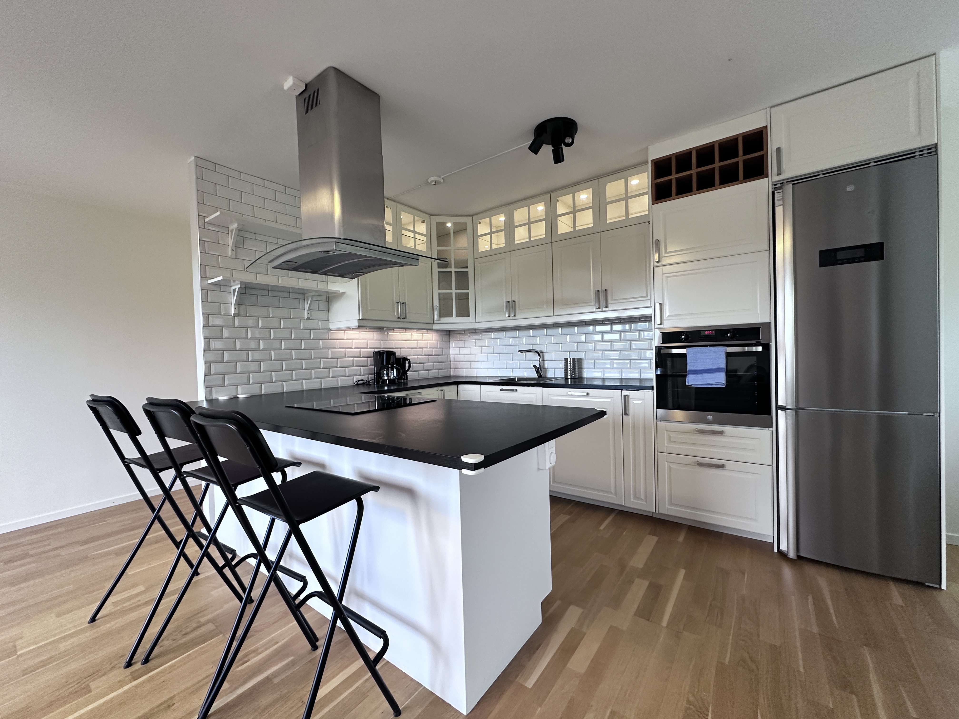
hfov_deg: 102.1
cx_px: 480
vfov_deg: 85.7
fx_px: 388
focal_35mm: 14
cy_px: 360
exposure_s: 1/50
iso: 200
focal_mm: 2.22
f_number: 2.2
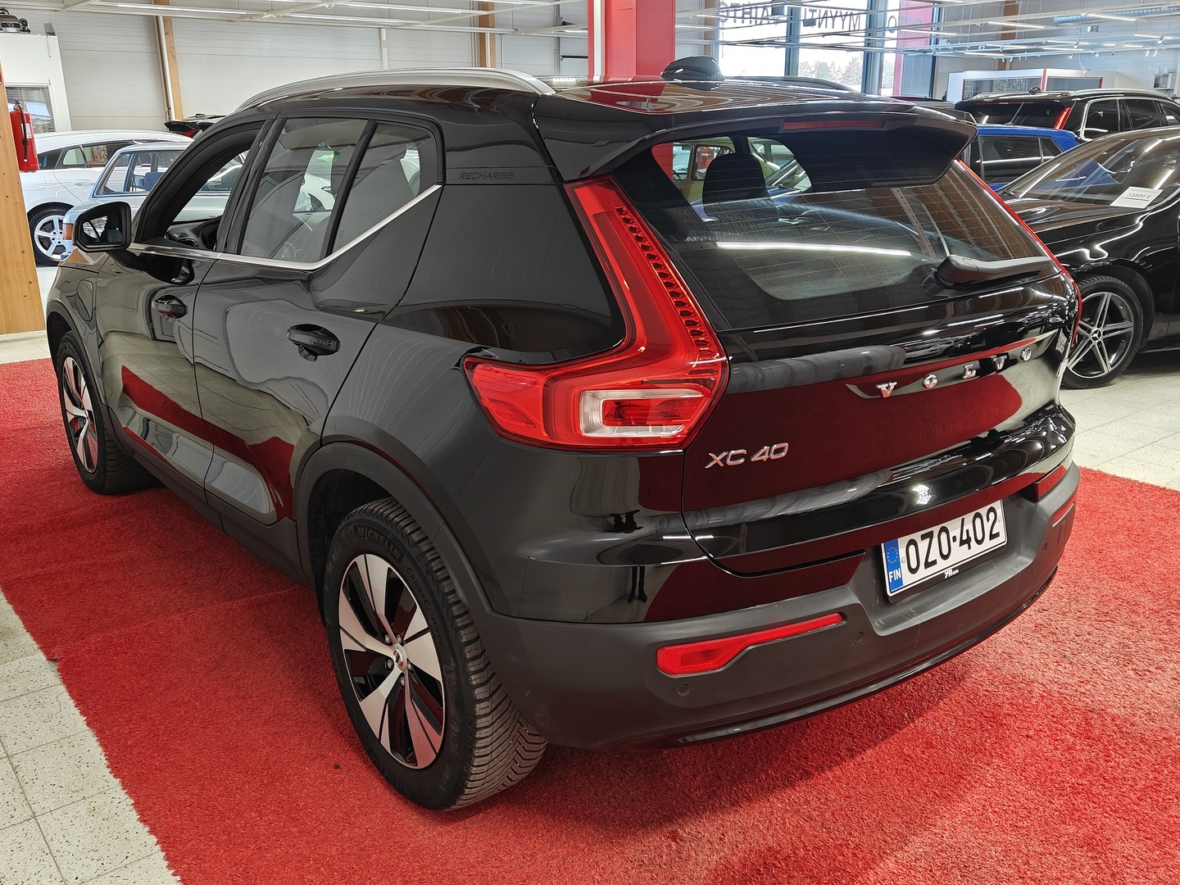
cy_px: 442
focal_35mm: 31
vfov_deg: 45.4
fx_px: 1057
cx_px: 590
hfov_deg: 58.4
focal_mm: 5.59
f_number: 1.8
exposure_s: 1/50
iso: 100
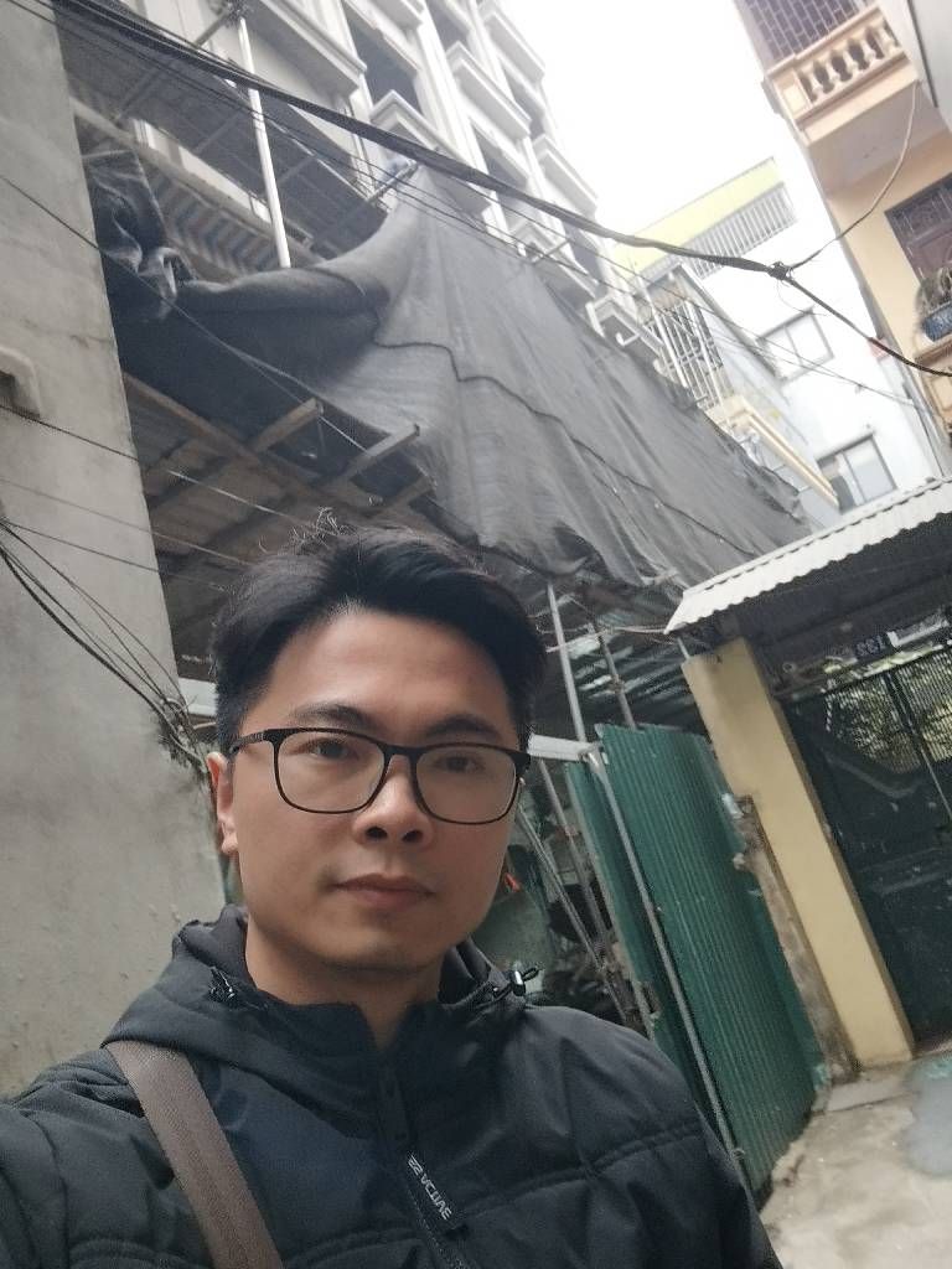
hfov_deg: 66.0
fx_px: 733
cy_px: 634
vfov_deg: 81.7
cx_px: 476
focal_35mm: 20
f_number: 2.45
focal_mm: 3.49
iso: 110
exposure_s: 1/30
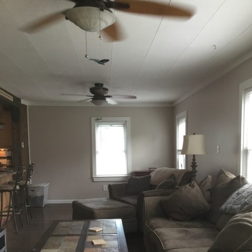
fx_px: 321
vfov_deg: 42.1
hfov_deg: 42.8
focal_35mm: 39
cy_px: 175
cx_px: 121
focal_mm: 3.3
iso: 80
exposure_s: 1/30
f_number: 2.4
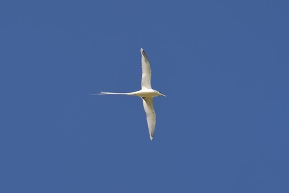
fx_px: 1605
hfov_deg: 10.3
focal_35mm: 200
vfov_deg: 6.9
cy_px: 96
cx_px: 144
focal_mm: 200
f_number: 10
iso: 200
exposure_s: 1/500
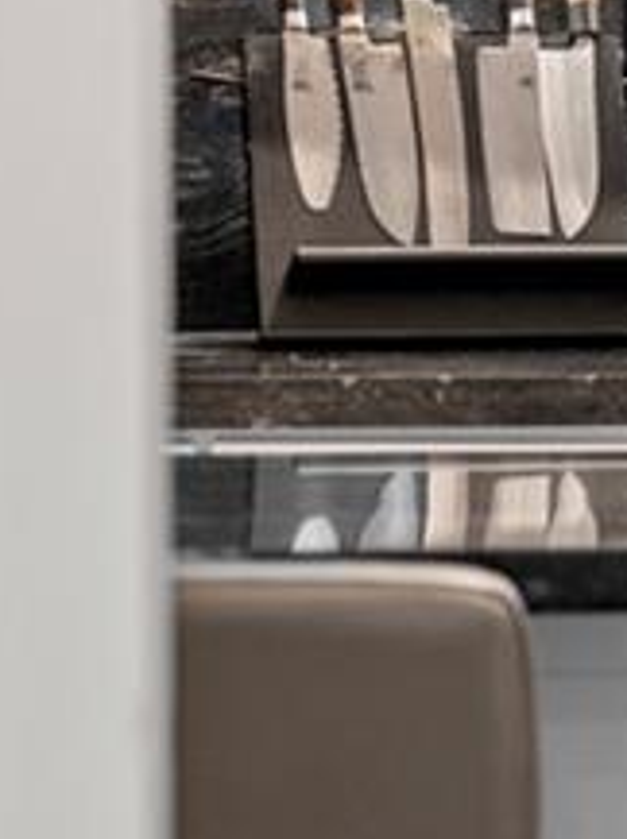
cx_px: 2822
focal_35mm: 355
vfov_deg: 5.6
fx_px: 8599
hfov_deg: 3.8
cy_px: -220
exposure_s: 1/30
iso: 125
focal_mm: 50
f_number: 2.2
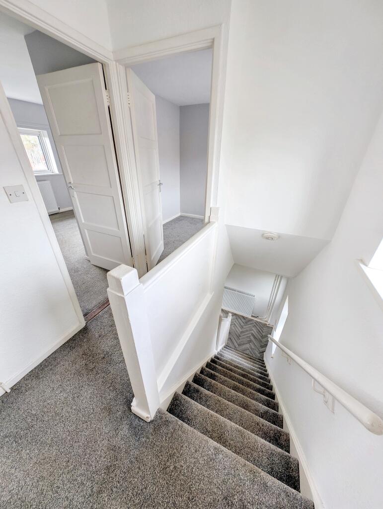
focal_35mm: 12
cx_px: 192
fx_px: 177
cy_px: 254
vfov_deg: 110.5
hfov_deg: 94.6
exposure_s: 1/69
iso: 37
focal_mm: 2.2
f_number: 1.9
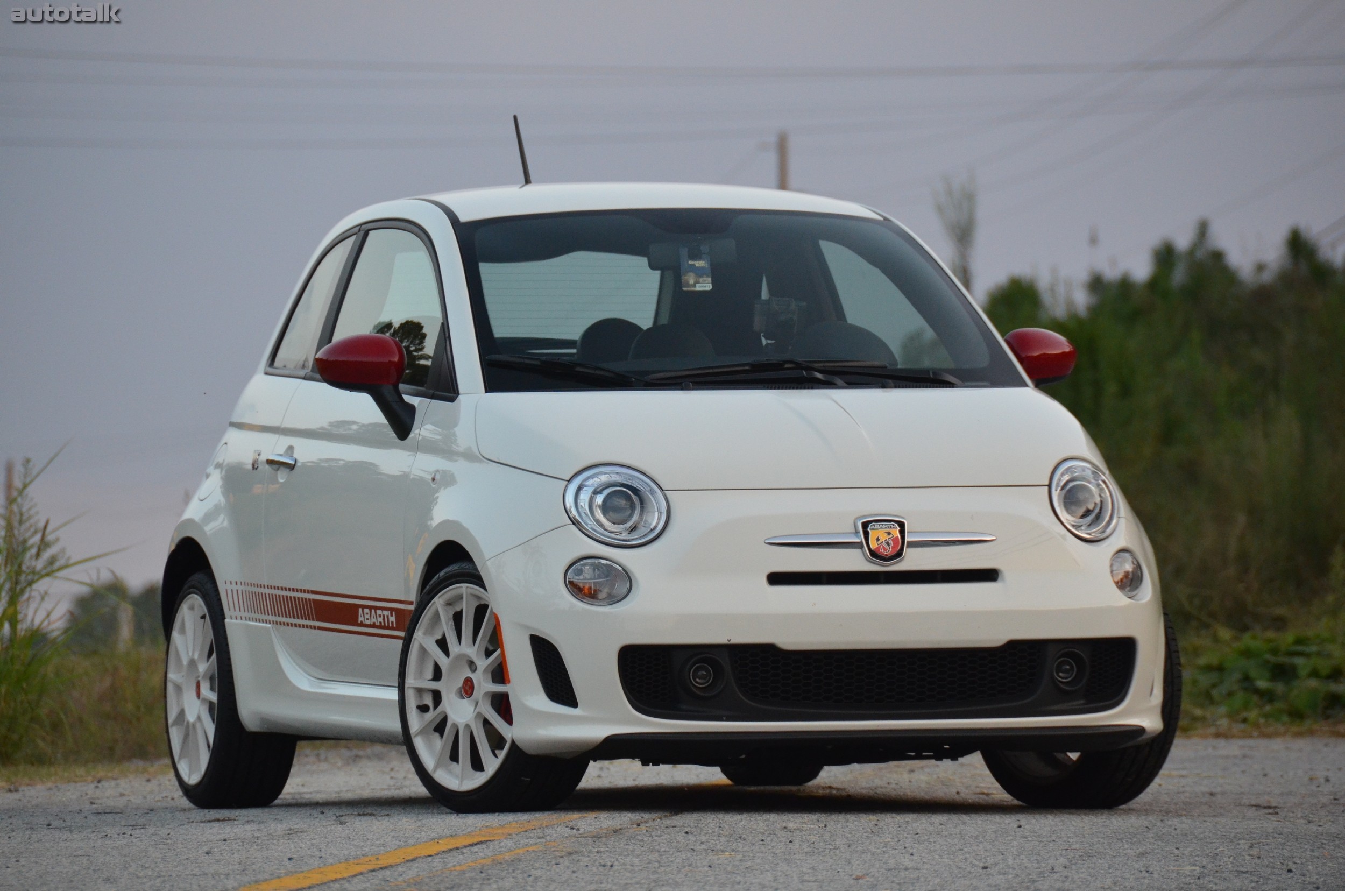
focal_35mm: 300
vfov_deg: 4.6
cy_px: 446
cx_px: 672
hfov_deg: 6.9
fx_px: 11185
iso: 1600
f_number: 5.6
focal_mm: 200
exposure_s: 1/500
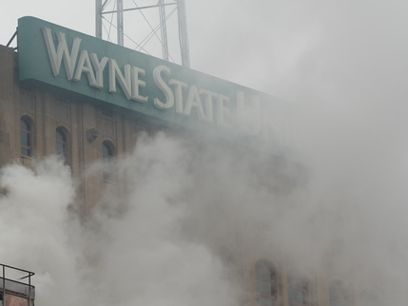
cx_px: -73
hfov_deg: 6.4
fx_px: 3655
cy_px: 182
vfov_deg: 4.8
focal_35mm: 310
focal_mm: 164.5
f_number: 7.1
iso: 200
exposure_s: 1/200
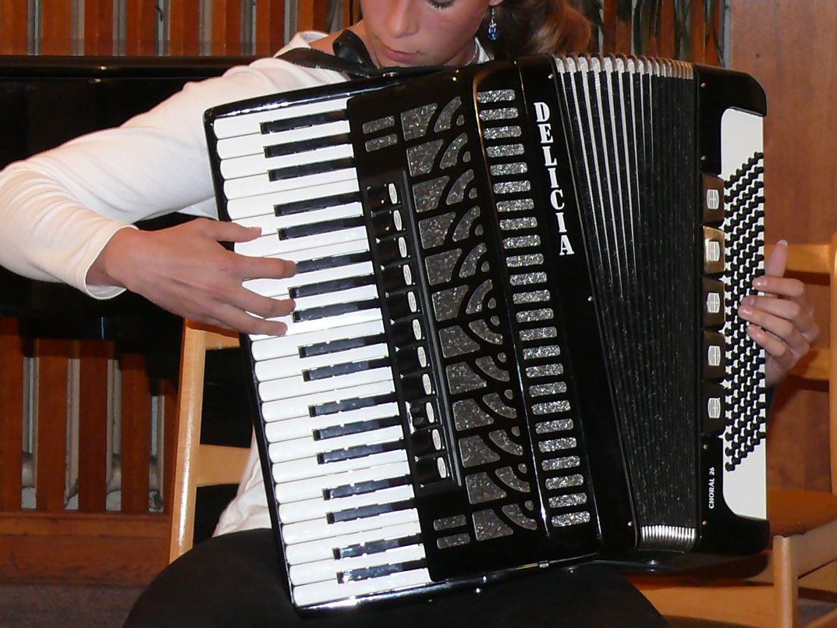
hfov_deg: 12.0
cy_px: 196
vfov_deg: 9.0
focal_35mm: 164
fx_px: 3966
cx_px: 498
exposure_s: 1/30
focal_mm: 13.9
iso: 200
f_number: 3.2
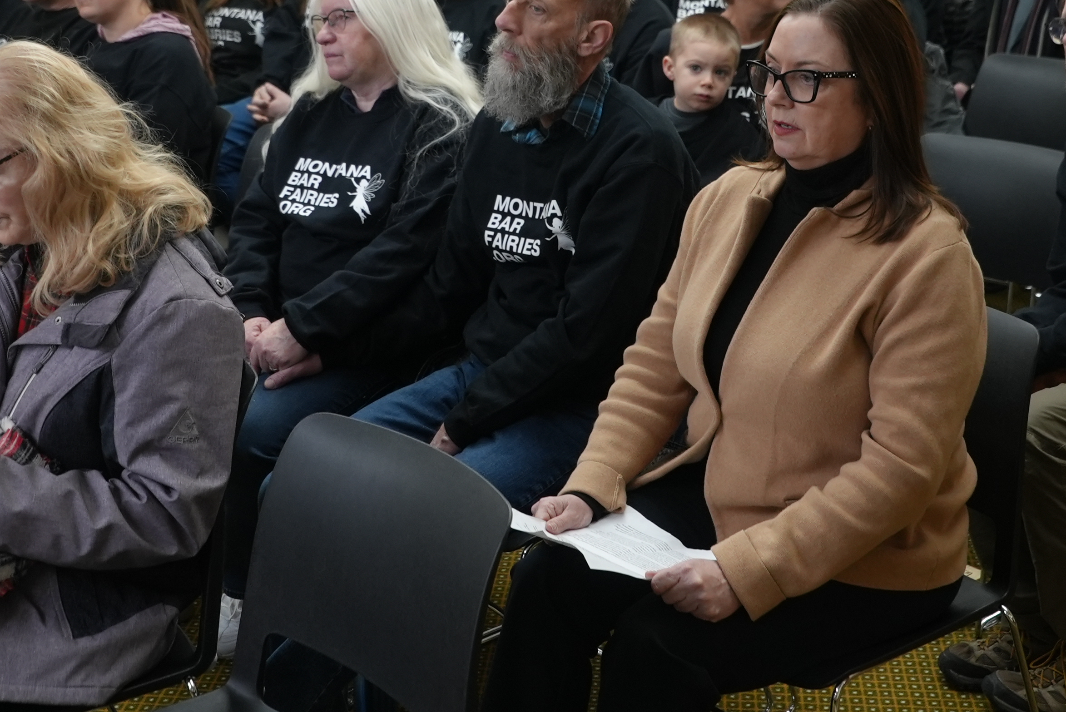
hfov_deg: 35.6
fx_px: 1659
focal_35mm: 56
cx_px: 526
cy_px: 127
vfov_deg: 23.8
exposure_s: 1/160
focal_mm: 31
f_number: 4
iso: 2000
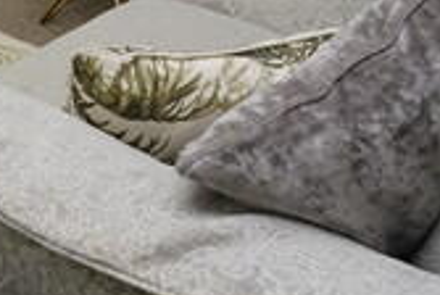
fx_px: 1200
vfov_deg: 11.6
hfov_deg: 16.8
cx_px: -377
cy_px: -410
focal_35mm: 98
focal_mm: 16
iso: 1250
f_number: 14
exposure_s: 1/60
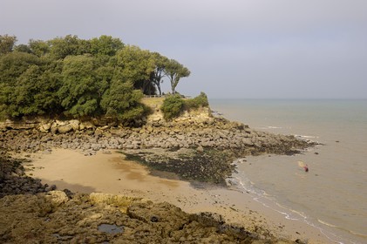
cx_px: 184
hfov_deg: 53.2
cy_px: 122
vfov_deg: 36.8
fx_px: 367
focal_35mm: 36
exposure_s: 1/160
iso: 100
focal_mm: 24
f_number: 8.5
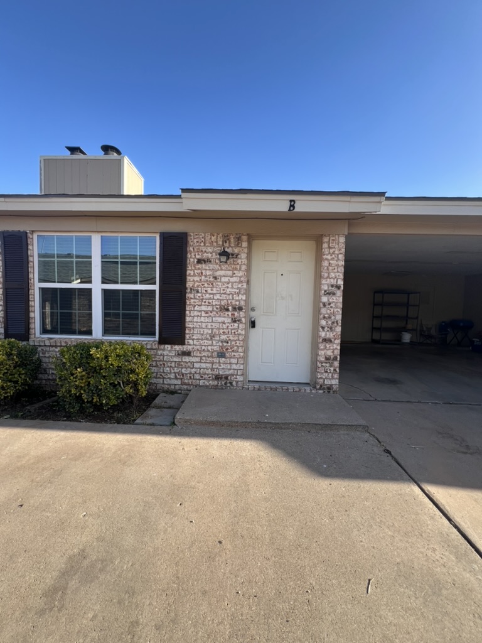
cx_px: 241
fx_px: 241
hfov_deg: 89.9
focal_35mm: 13
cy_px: 322
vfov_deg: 106.2
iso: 32
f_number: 1.8
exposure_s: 1/455
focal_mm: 1.57
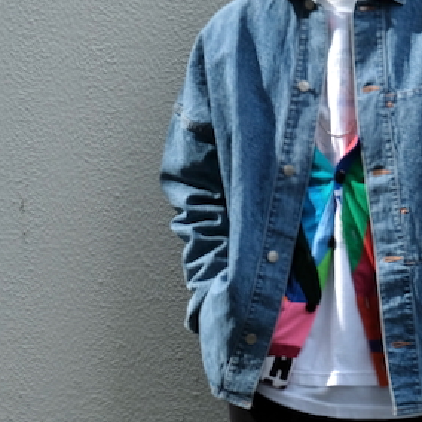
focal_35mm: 305
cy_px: 105
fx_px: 4207
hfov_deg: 5.7
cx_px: 366
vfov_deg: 5.7
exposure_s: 1/1250
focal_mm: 80
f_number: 5.2
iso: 400
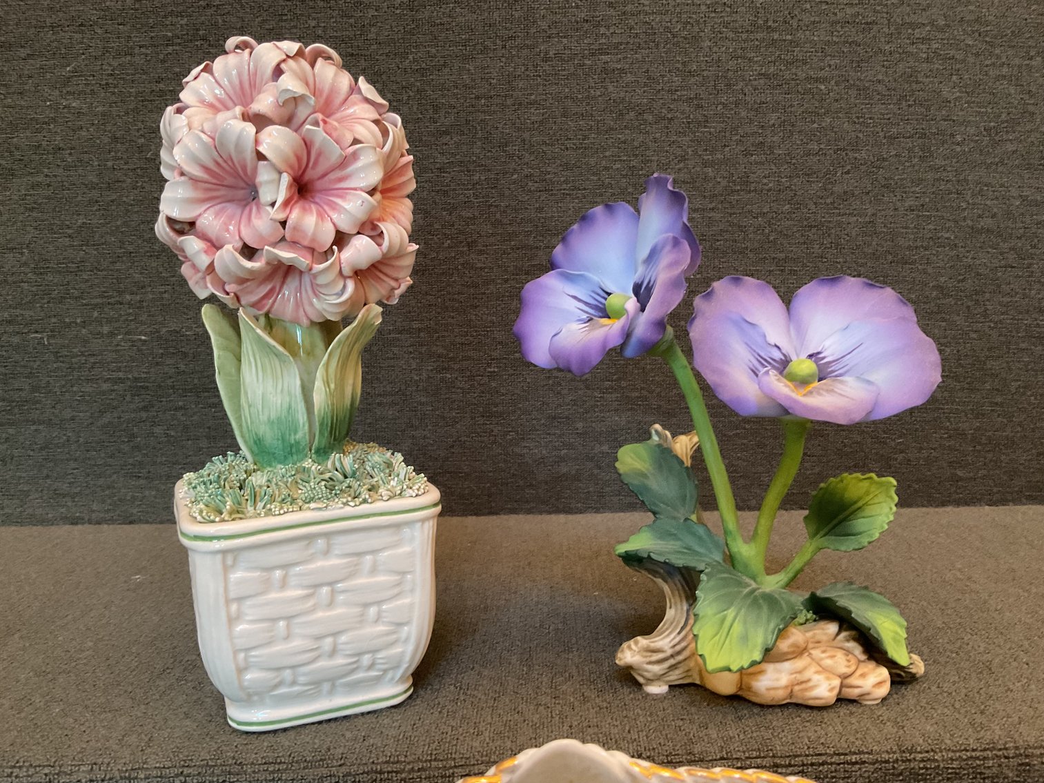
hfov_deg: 61.7
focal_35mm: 29
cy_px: 392
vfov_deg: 48.2
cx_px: 522
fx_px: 875
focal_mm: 3
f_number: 1.8
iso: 320
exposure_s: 1/40
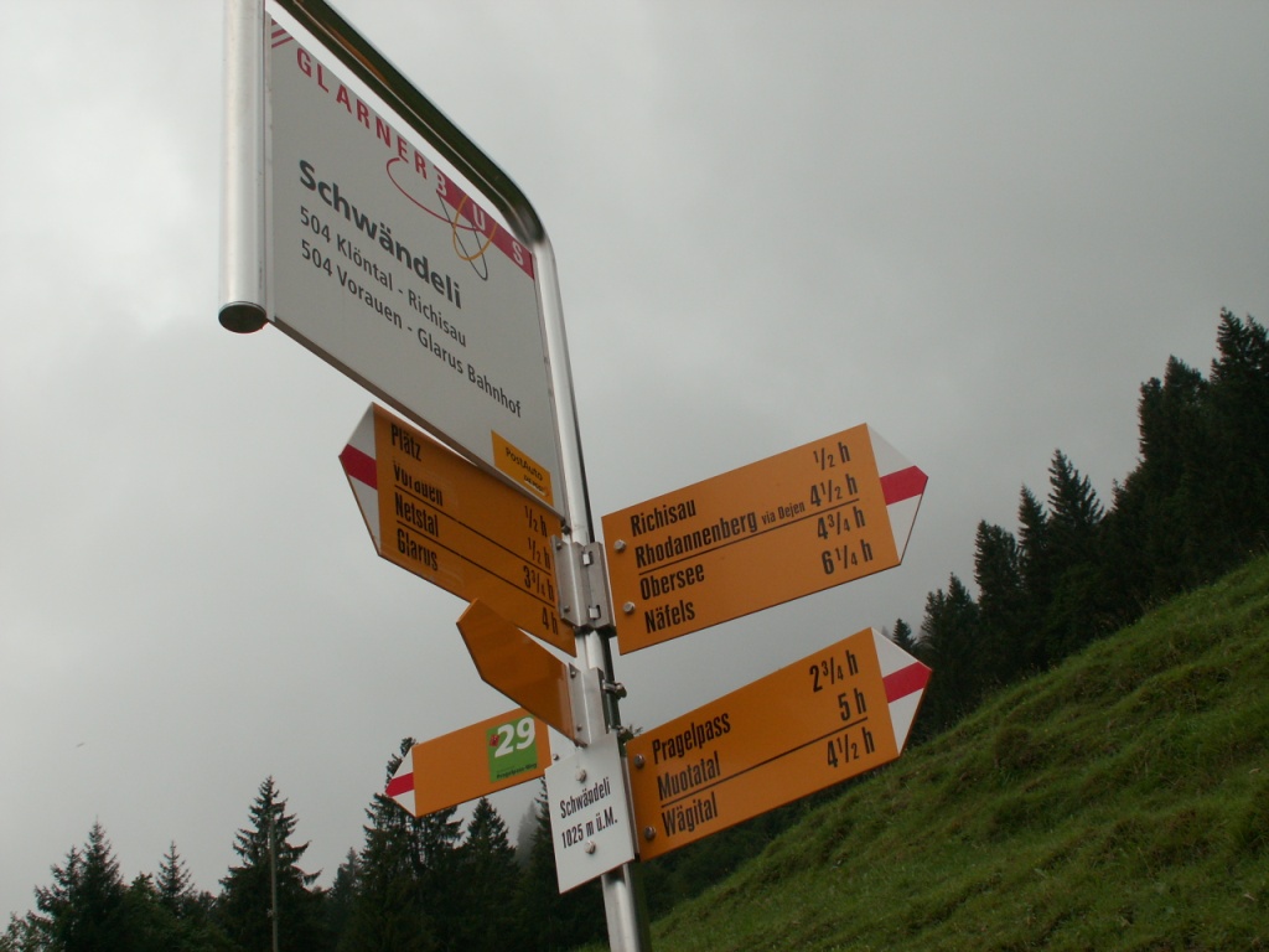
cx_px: 634
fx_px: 1503
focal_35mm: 41
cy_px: 476
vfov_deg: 35.1
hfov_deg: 45.8
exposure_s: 1/320
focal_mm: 6.77
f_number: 3.5
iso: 50
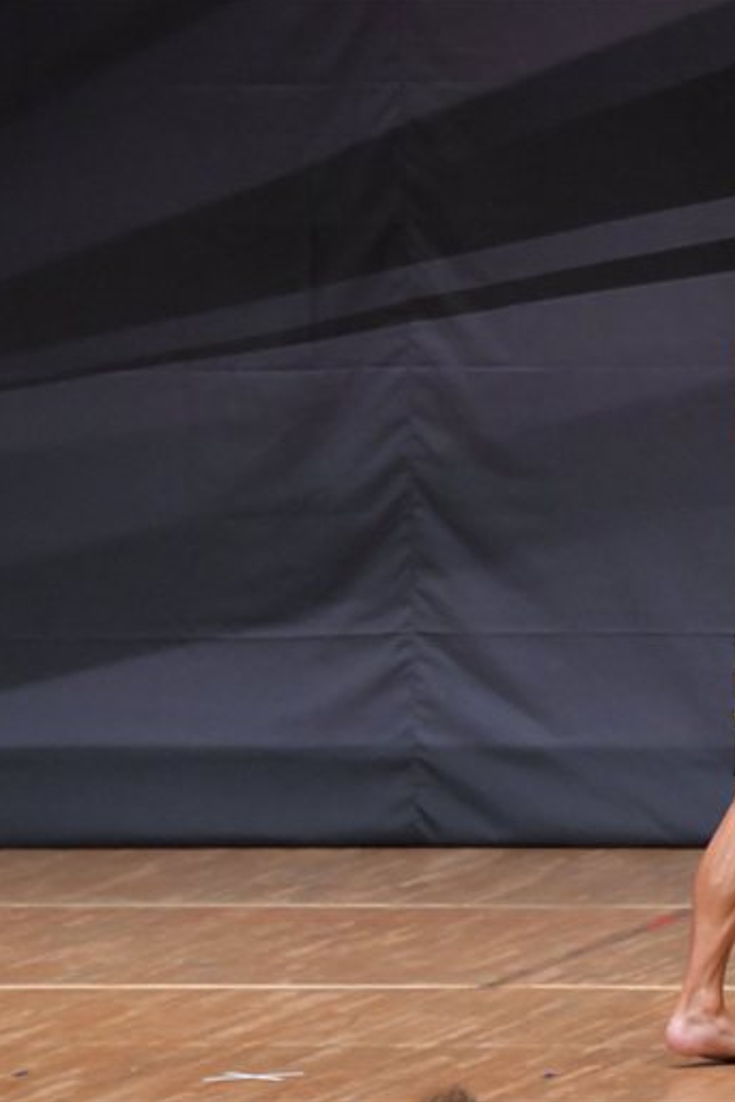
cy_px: 550
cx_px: 586
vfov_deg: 4.8
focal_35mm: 430
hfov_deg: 3.2
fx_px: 13168
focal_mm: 190
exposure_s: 1/400
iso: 6400
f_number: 5.6
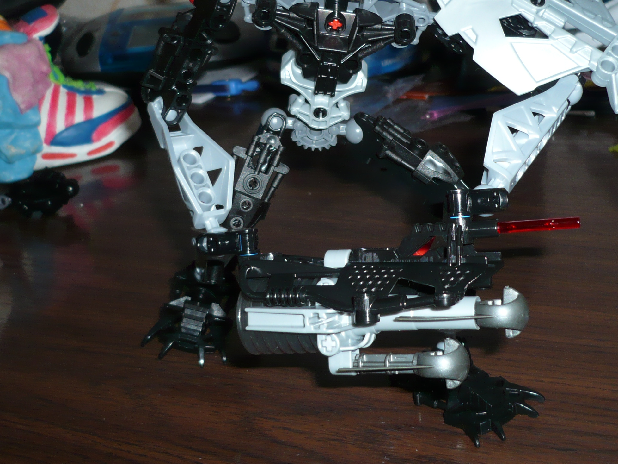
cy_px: 158
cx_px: 366
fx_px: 982
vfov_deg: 26.4
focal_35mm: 55
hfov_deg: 34.8
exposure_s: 1/30
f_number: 2.8
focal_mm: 5.8
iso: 100
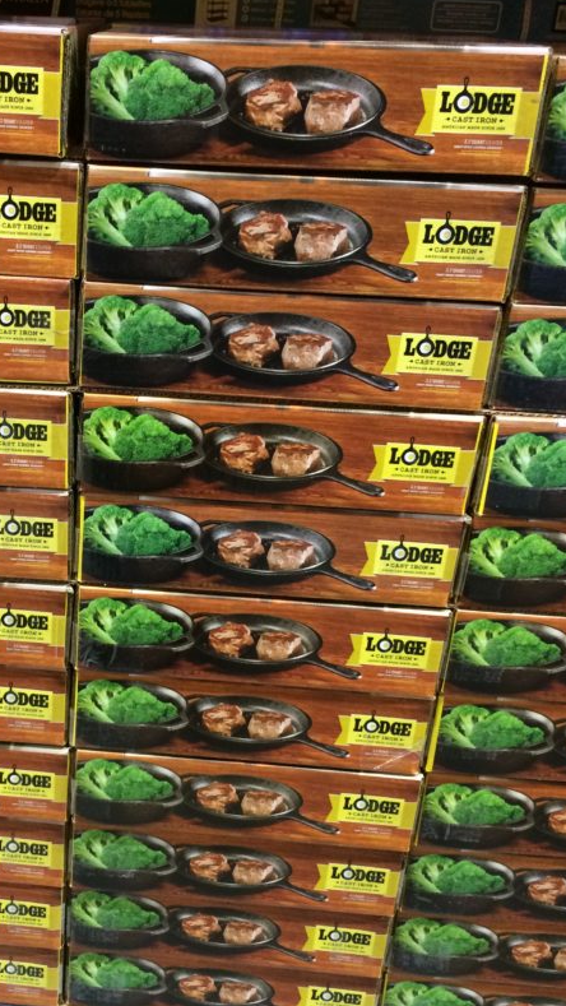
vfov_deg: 49.4
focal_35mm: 41
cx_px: 108
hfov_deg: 28.4
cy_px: 518
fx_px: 1094
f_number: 2.2
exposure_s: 1/30
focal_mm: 4.15
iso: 250
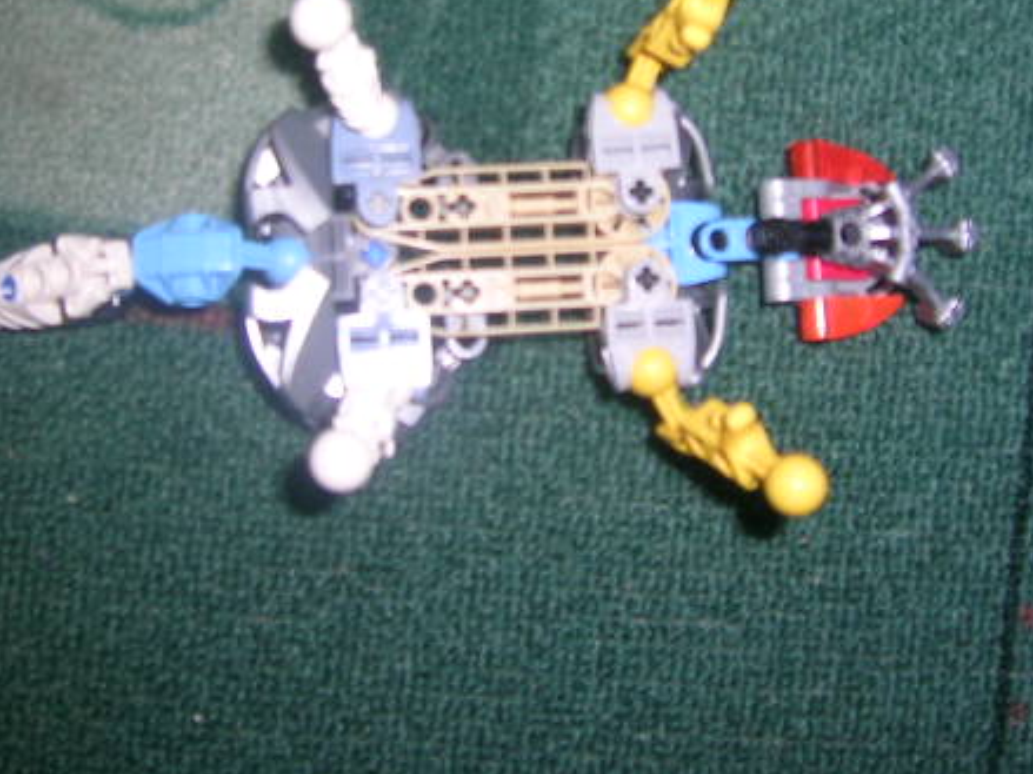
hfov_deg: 37.5
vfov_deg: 28.3
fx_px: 1522
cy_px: 233
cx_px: 520
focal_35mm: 51
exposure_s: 1/60.1
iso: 50
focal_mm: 5.4
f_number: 2.8
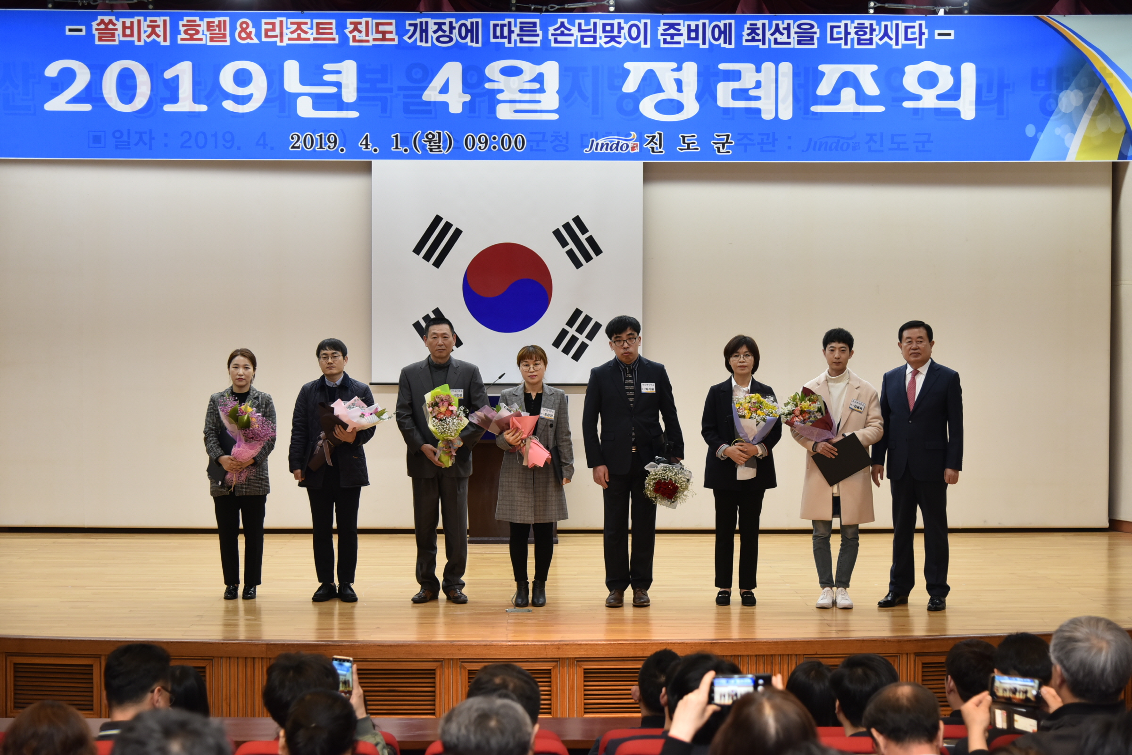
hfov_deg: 36.2
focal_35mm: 55
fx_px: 1730
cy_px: 378
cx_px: 566
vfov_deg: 24.6
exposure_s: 1/100
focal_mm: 55
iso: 800
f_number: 4
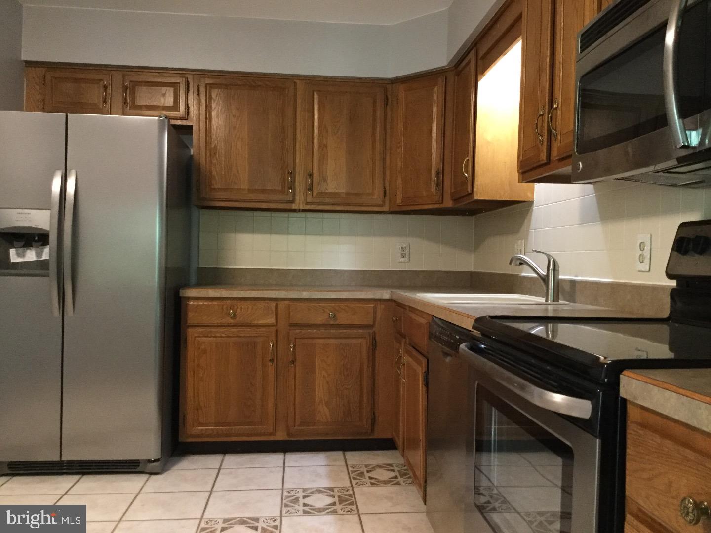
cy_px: 266
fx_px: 637
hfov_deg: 58.4
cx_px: 356
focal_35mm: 31
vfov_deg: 45.4
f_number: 2.4
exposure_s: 1/15
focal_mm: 3.3
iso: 200
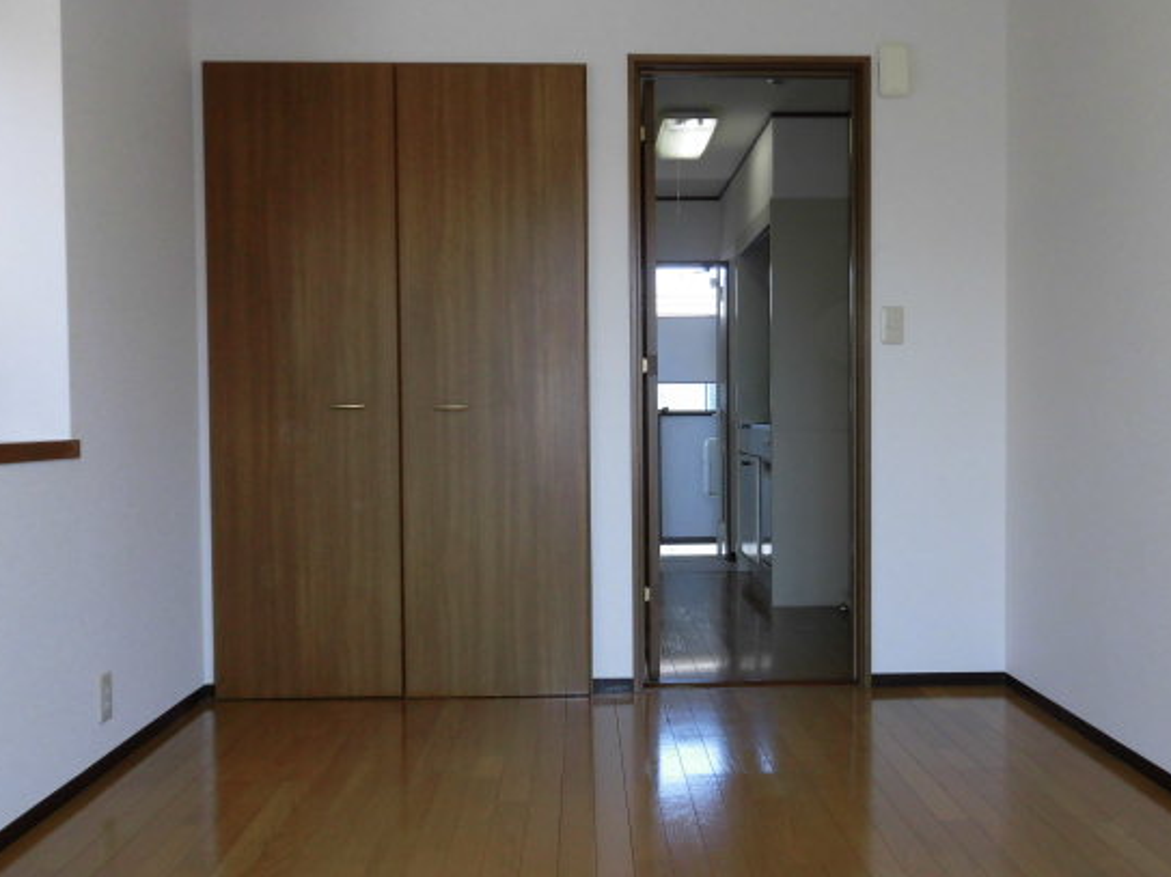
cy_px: 446
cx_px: 640
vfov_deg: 42.9
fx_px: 1116
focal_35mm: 33
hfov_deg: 55.3
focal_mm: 4.98
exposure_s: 1/60
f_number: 3.3
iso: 100
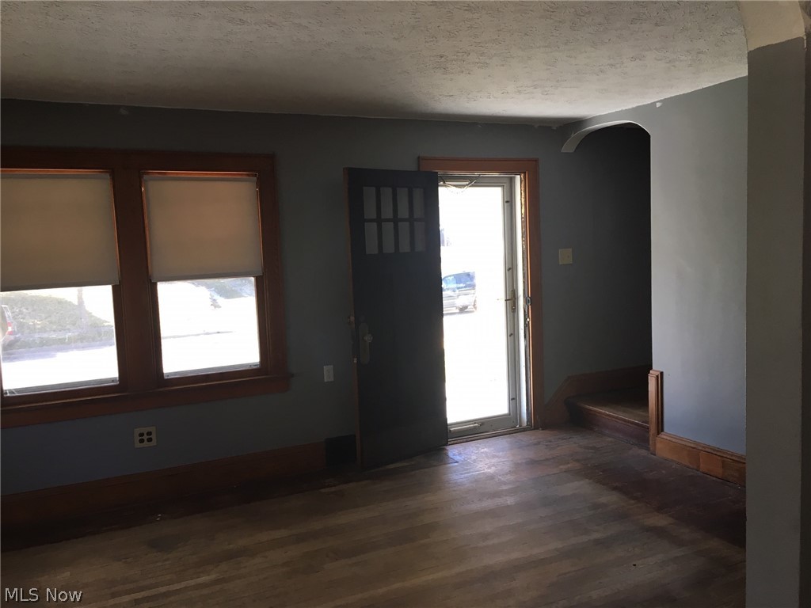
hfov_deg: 61.7
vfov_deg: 48.2
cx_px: 406
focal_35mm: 29
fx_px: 679
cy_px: 304
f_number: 2.2
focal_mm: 4.15
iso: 25
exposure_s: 1/30
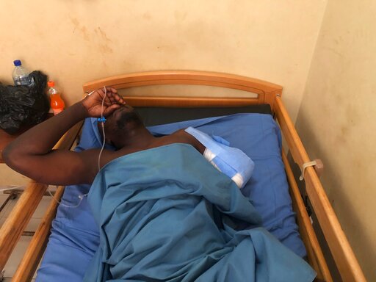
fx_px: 304
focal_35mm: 28
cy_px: 141
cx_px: 188
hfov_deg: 63.4
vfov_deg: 49.7
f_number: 1.8
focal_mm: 4
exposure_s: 1/4
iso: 100
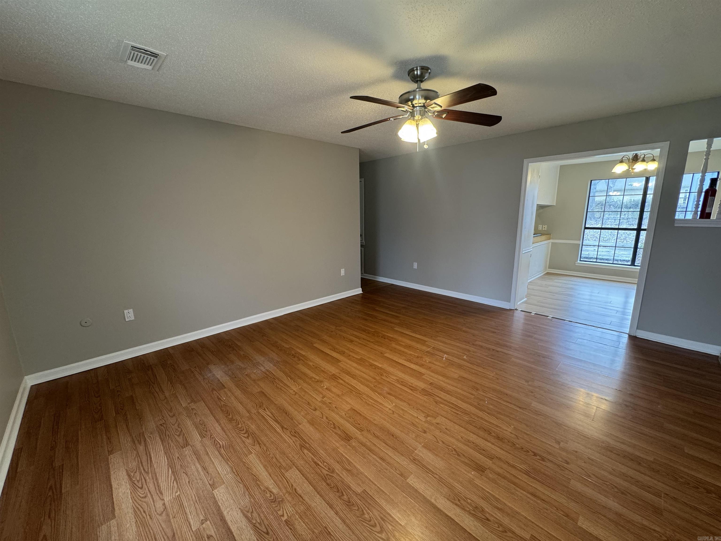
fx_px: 292
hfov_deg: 102.1
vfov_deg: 85.7
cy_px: 270
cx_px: 360
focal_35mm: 14
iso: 200
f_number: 2.2
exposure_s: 1/60
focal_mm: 2.22
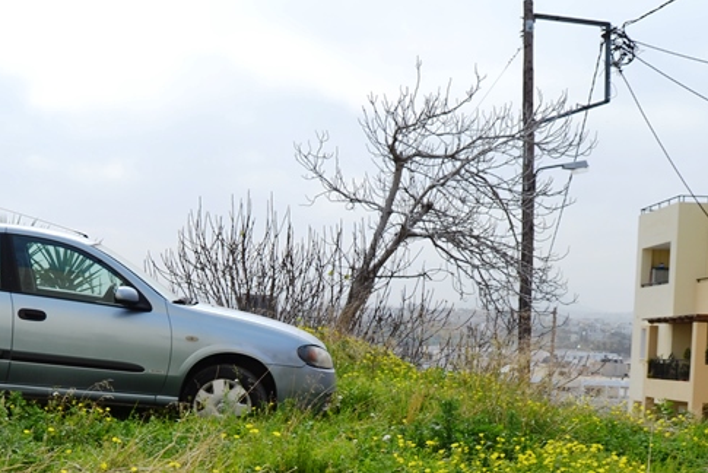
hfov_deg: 34.3
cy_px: 446
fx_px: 1122
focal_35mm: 57
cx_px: 174
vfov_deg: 23.1
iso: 100
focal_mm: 18
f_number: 8
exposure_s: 1/250
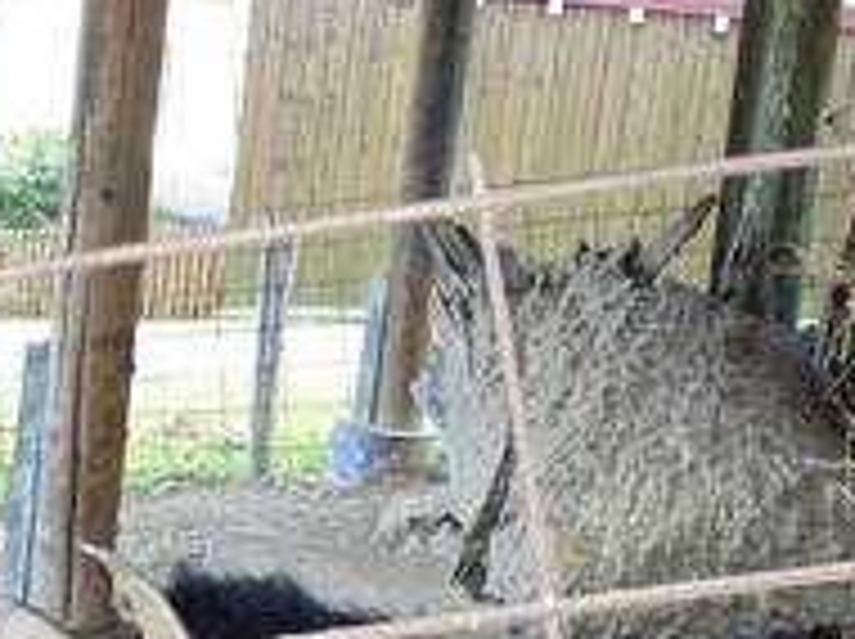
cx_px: 189
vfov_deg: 18.3
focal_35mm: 78
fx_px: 1924
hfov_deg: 24.7
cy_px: 666
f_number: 2.8
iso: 100
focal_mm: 6.1
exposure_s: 1/80
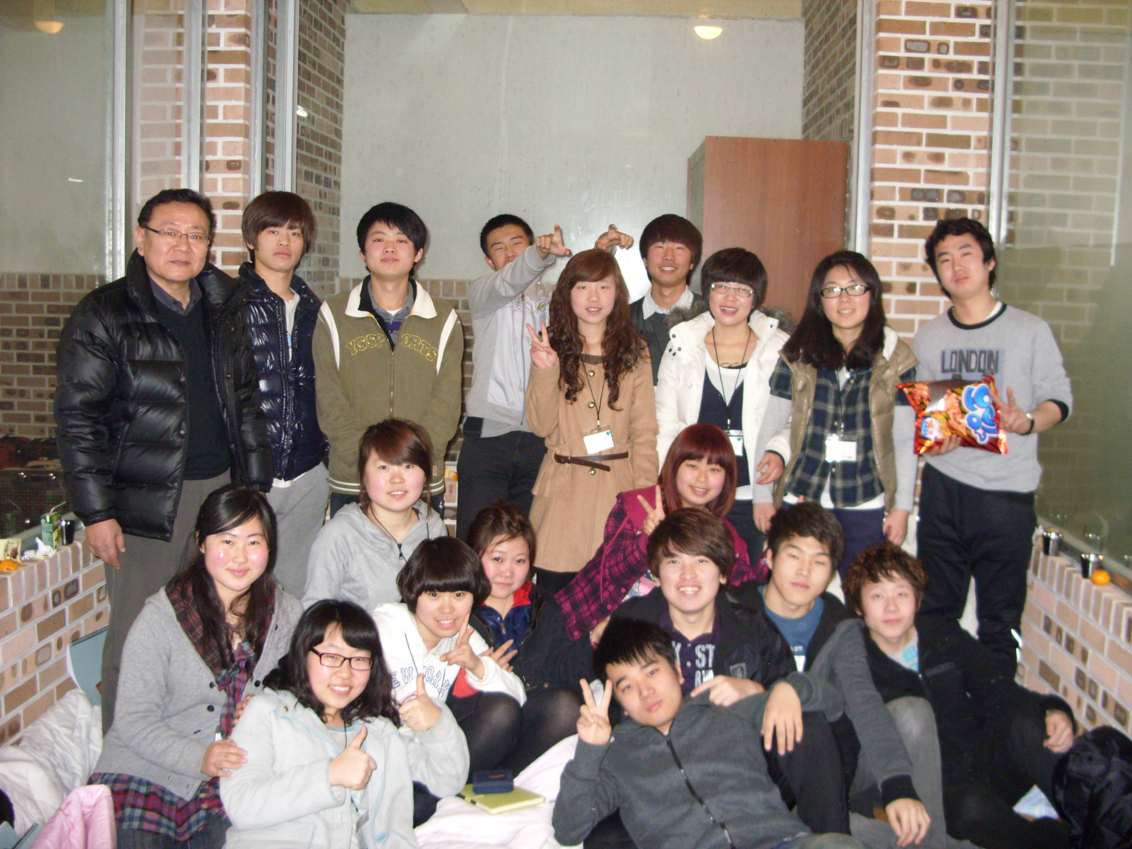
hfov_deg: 41.2
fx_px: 1504
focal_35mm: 46
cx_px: 566
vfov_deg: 31.5
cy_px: 424
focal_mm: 7.6
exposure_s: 1/42
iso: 400
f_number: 2.9
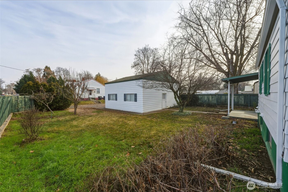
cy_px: 96
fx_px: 112
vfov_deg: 81.2
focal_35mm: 14
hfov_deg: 104.3
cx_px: 144
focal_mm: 14
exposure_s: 1/4000
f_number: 11
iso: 400
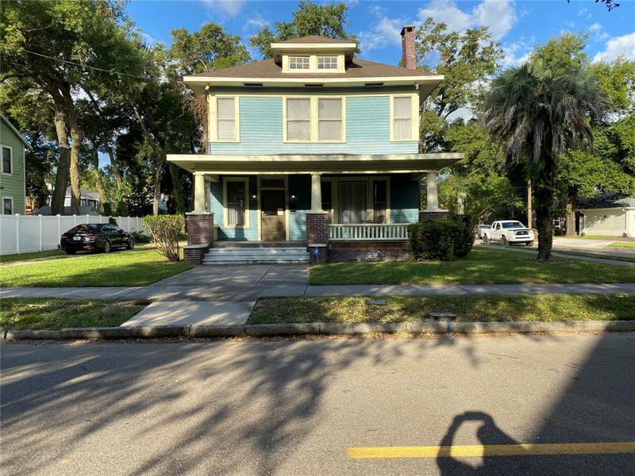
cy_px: 238
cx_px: 318
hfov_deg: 67.3
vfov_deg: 53.1
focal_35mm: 26
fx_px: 477
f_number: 1.8
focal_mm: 4.25
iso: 32
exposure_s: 1/1182
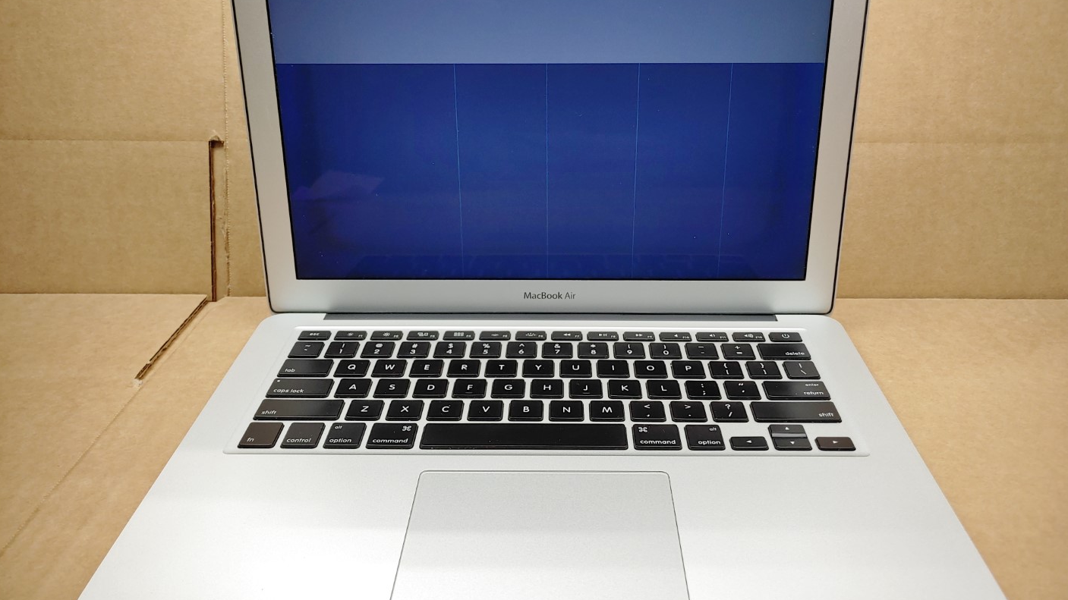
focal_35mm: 29
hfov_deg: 66.1
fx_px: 821
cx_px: 544
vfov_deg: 40.1
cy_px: 278
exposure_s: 1/149
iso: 50
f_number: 1.8
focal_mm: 4.36
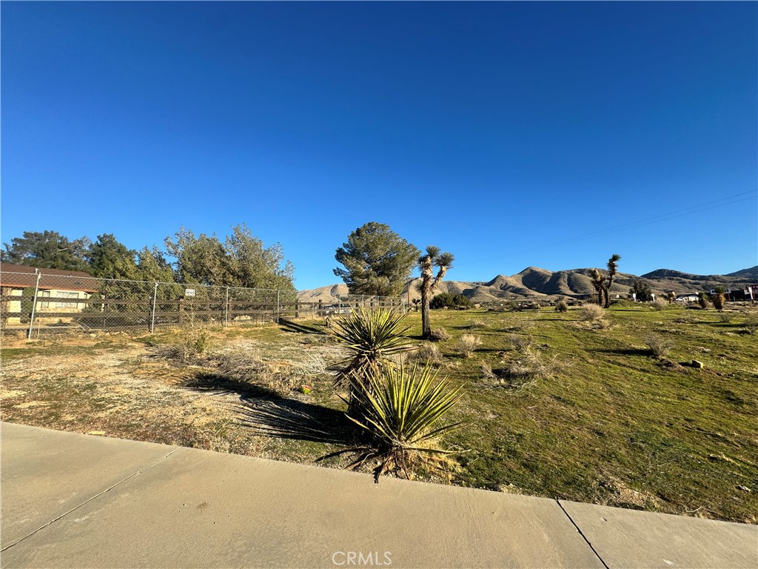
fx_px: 307
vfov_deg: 85.7
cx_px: 379
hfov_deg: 102.1
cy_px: 284
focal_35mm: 14
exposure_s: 1/1236
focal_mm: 2.22
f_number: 2.2
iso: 40
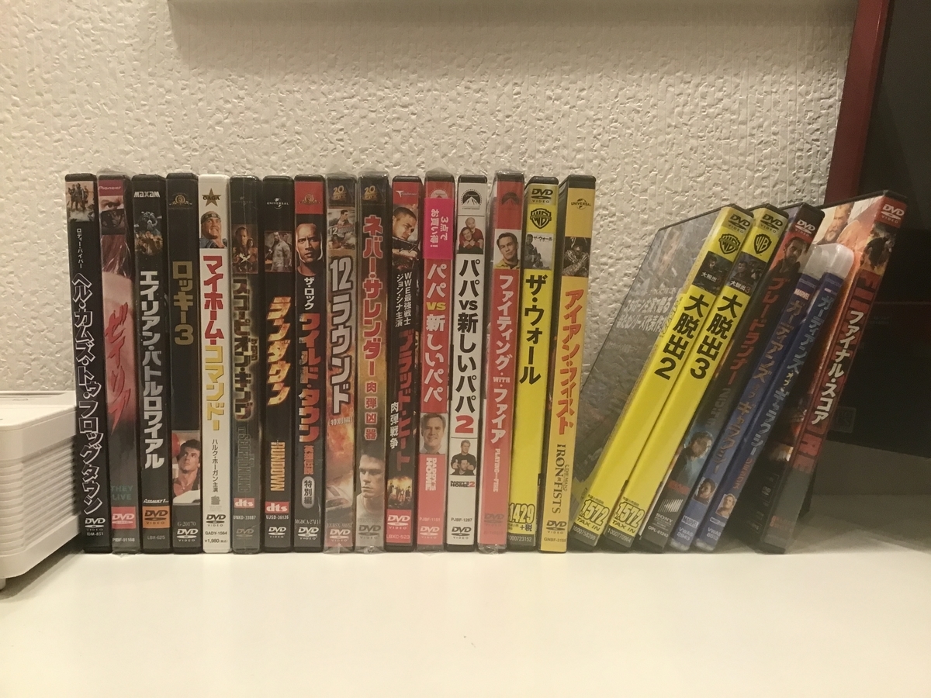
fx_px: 834
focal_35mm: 31
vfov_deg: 45.4
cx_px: 466
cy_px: 349
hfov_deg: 58.4
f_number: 2.4
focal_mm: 3.3
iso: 100
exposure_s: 1/30
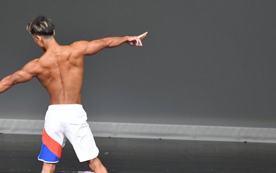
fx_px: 3821
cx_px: 106
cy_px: 113
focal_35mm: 508
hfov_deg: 4.1
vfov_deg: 2.6
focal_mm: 230
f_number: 5.6
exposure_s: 1/400
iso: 5000
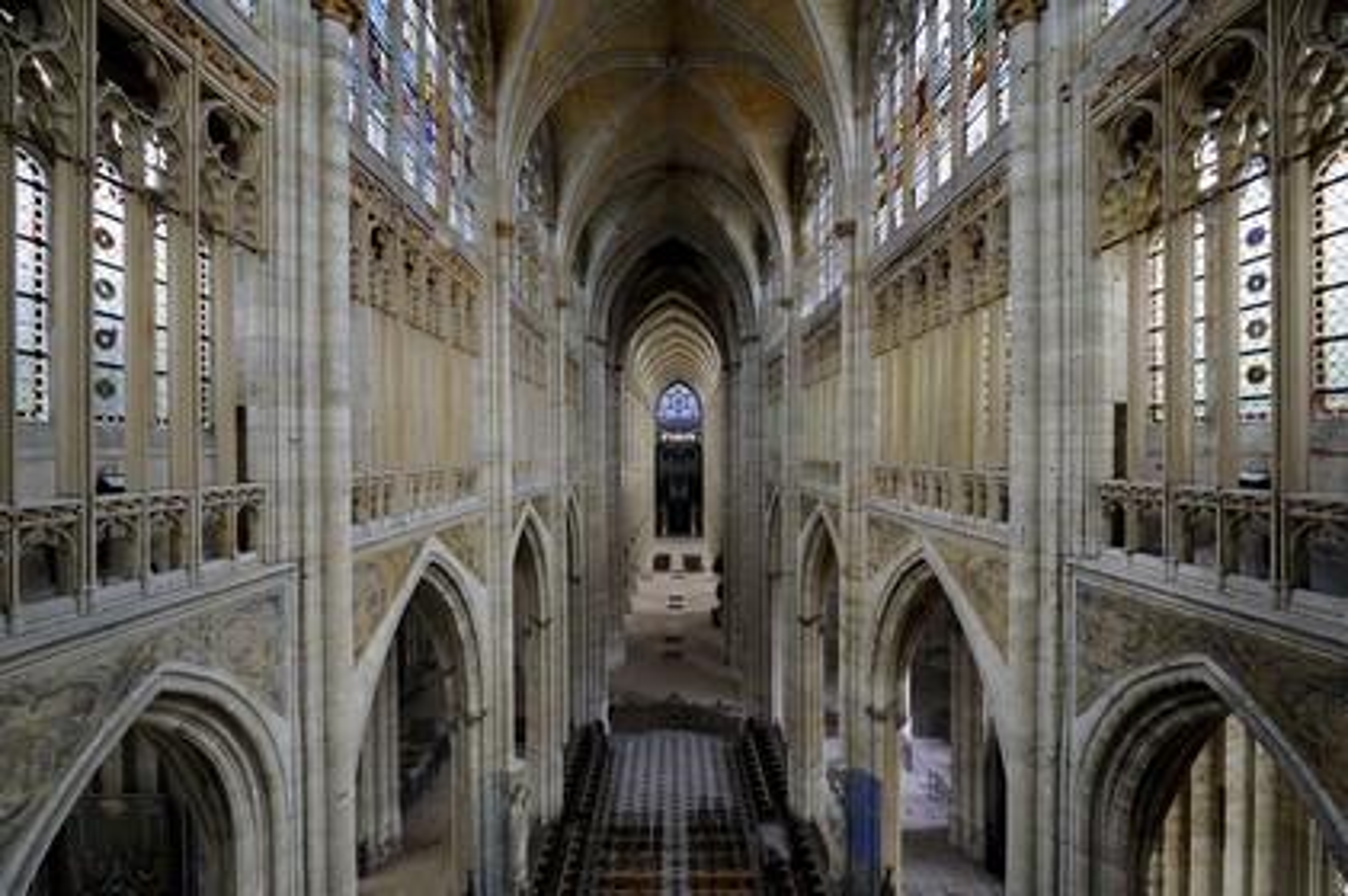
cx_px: 674
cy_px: 448
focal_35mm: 14
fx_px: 524
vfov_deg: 81.1
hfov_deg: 104.3
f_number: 5.6
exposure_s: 1/25
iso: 800
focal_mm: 14
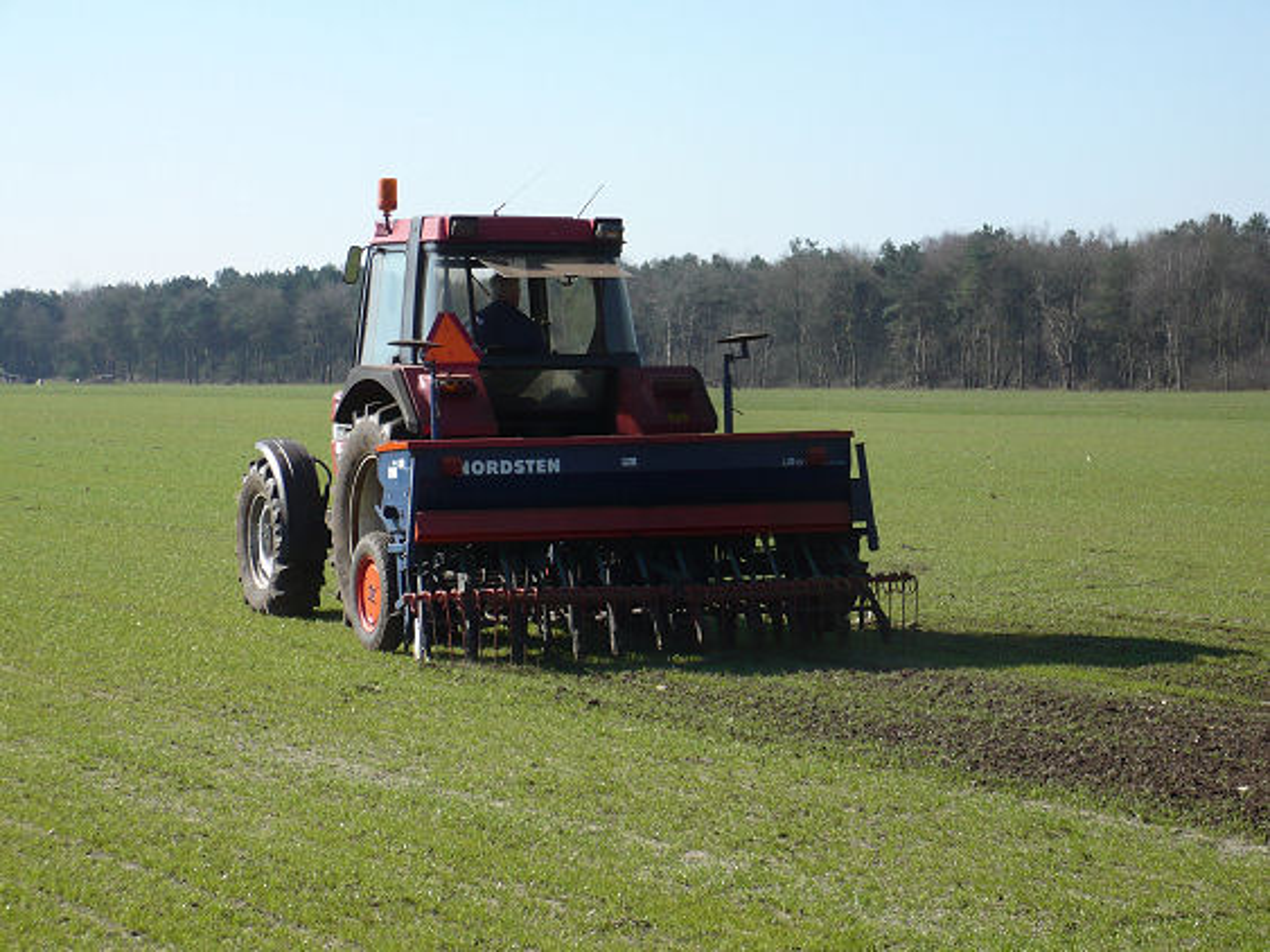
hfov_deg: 18.7
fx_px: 3851
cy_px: 476
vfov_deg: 14.1
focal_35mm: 105
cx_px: 635
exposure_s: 1/400
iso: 100
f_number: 5
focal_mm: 17.4
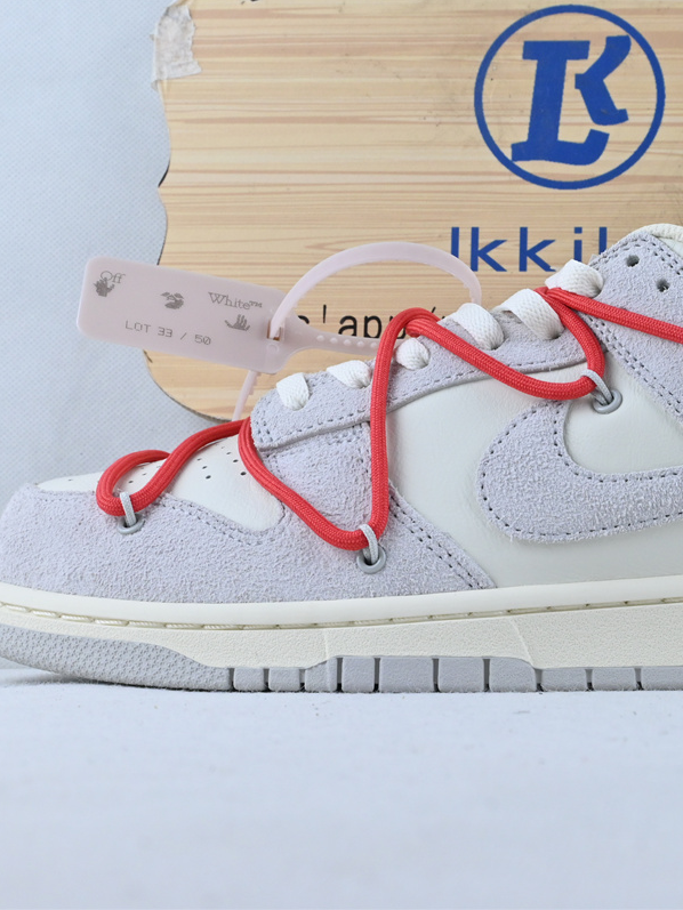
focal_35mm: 68
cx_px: 564
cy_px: 454
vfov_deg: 28.4
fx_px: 1798
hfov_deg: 21.2
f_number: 10
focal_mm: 31.5
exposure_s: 1/160
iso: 1000
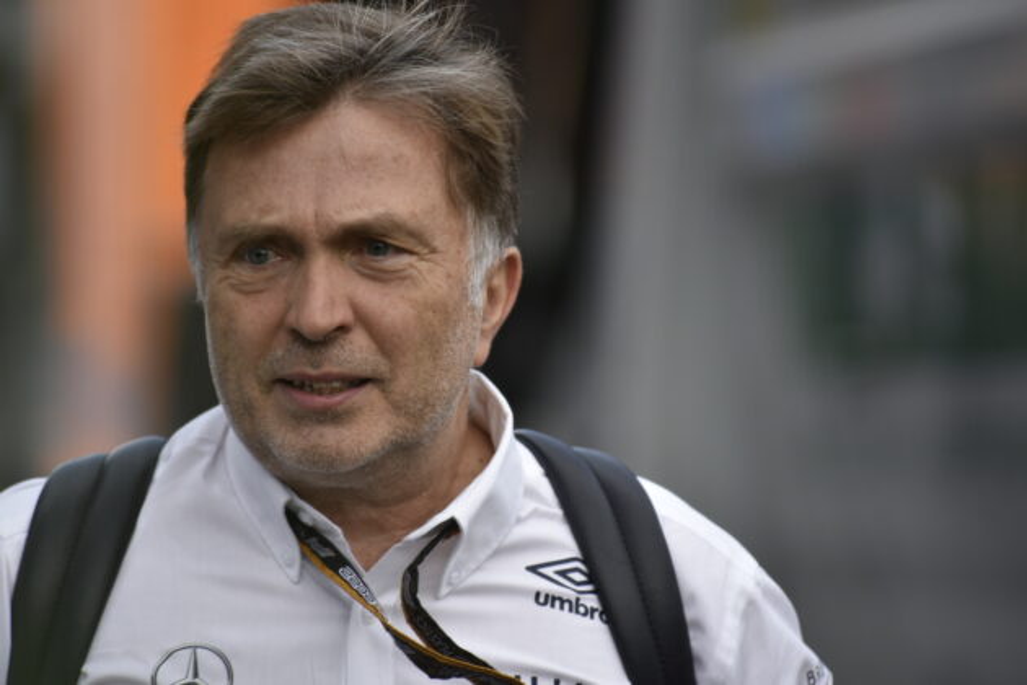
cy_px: 342
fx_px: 11410
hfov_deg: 5.2
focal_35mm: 400
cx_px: 514
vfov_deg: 3.4
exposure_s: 1/640
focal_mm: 400
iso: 500
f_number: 5.6
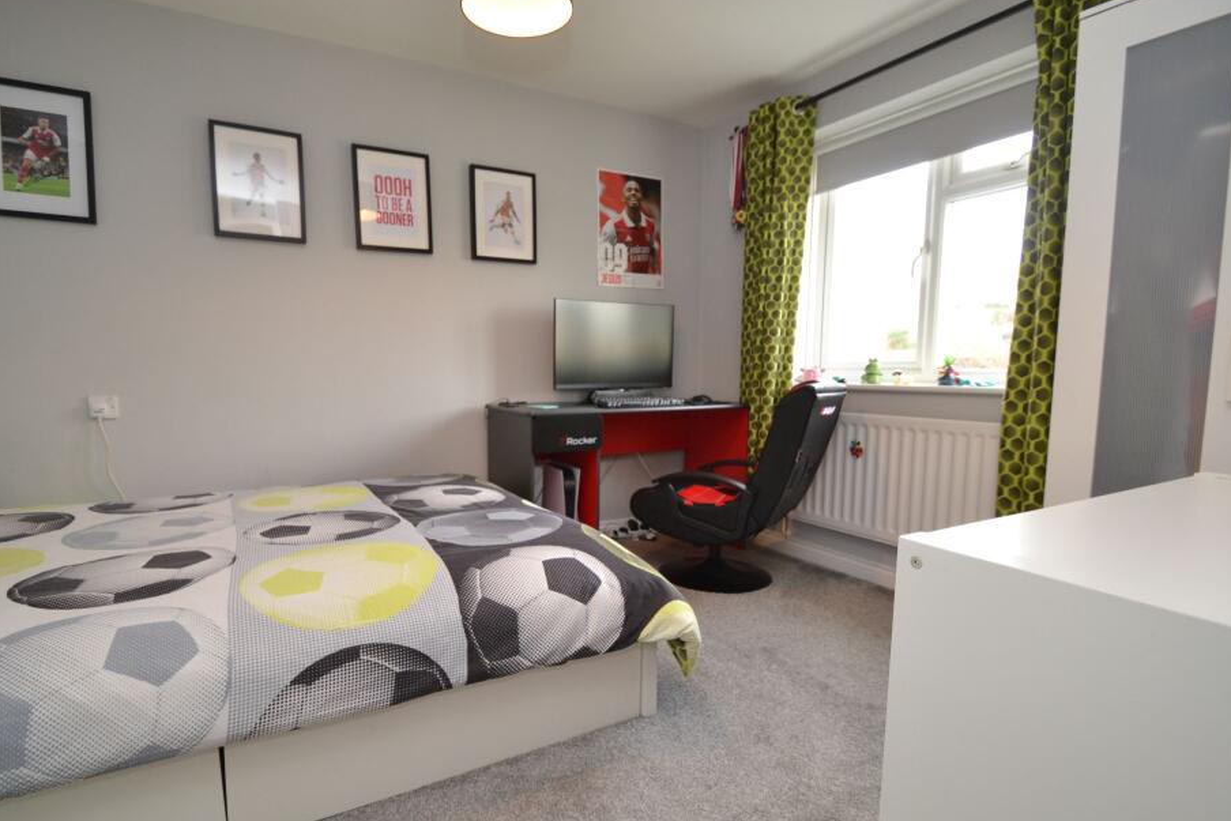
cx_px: 584
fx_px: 581
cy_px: 427
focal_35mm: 17
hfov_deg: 93.2
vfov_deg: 70.4
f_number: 3.5
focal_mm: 10
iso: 450
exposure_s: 1/60
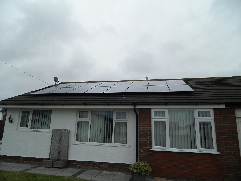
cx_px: 120
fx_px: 167
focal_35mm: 24
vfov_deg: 56.8
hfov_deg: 71.6
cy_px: 90
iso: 64
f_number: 8.3
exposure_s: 1/80
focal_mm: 4.3
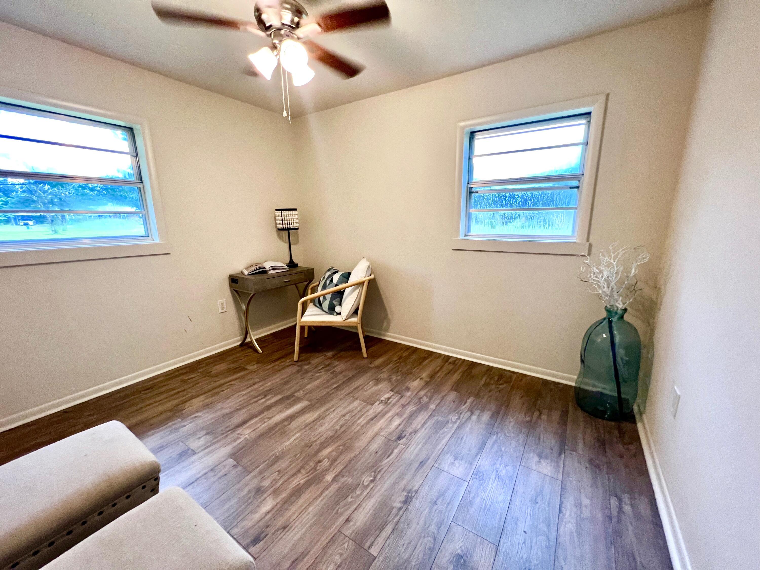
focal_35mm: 13
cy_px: 285
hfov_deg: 106.2
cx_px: 380
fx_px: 285
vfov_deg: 89.9
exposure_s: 1/60
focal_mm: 1.57
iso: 160
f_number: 1.8
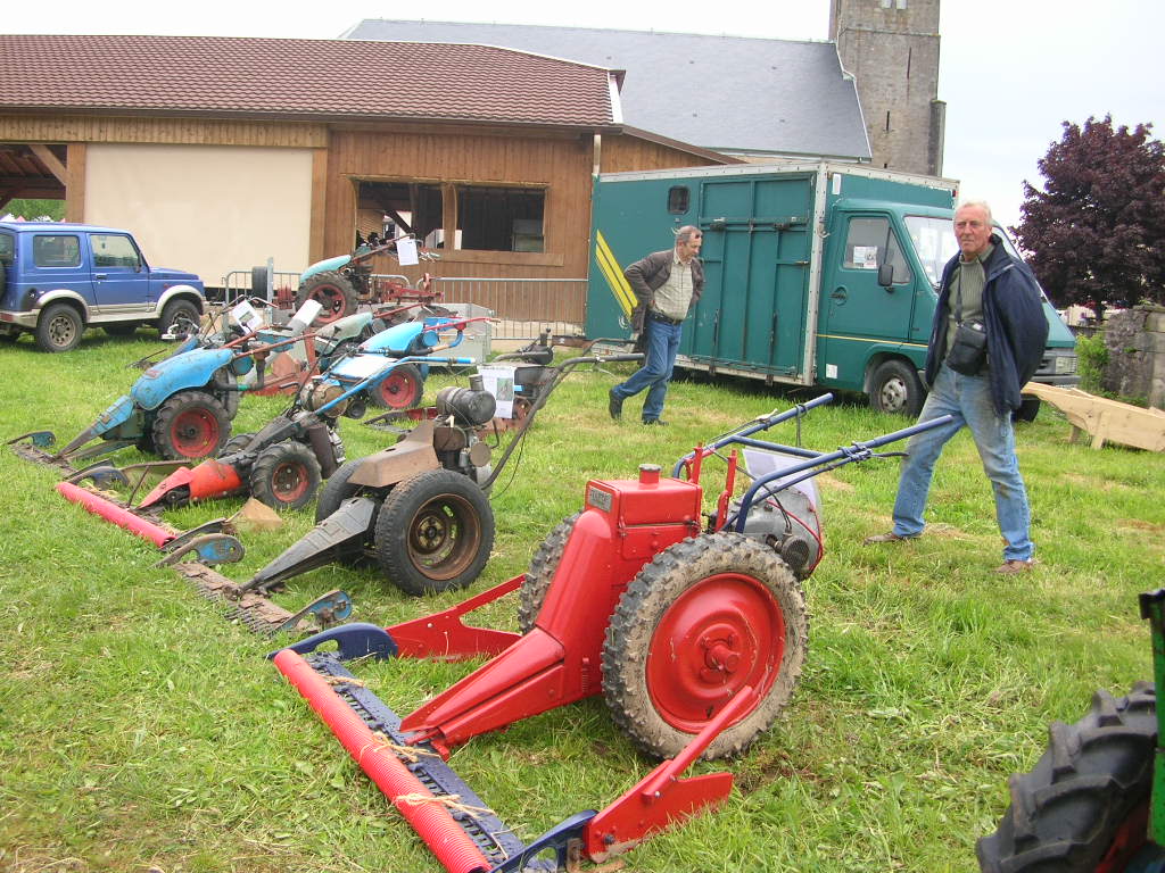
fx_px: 1178
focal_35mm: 35
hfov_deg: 52.6
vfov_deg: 40.7
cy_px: 436
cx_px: 582
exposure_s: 1/212
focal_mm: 5.8
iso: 50
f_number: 2.8
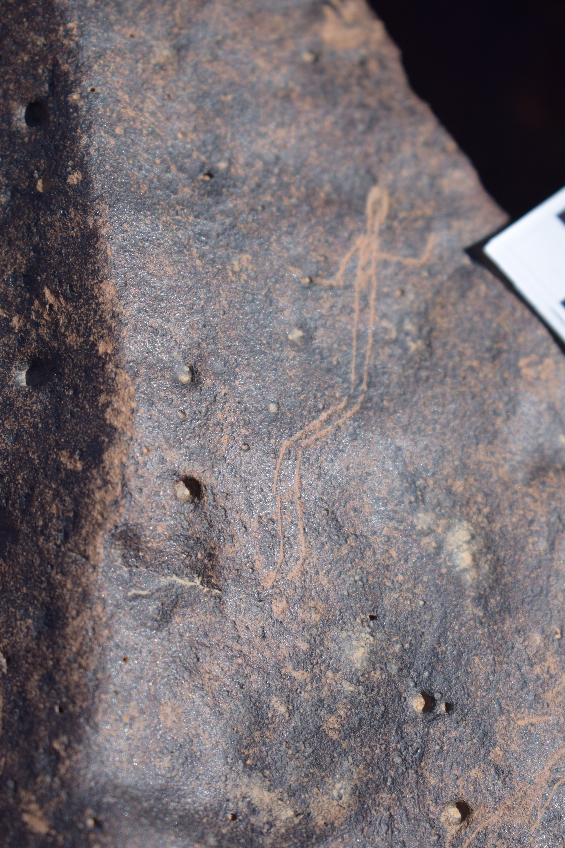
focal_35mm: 82
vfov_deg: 24.6
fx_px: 1942
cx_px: 282
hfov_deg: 16.6
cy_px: 424
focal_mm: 55
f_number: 5.6
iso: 200
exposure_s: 1/1000
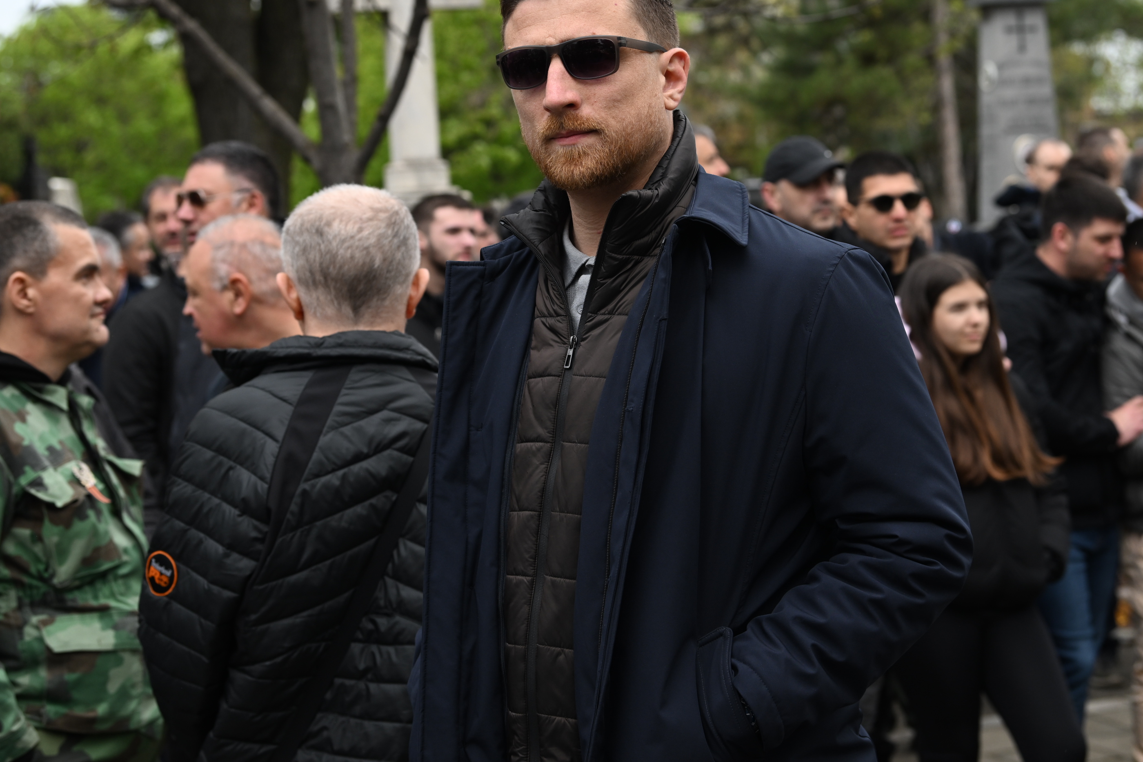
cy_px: 325
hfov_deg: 25.1
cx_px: 609
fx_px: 2572
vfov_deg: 16.8
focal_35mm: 81
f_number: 5
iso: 500
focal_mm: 70
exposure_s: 1/800
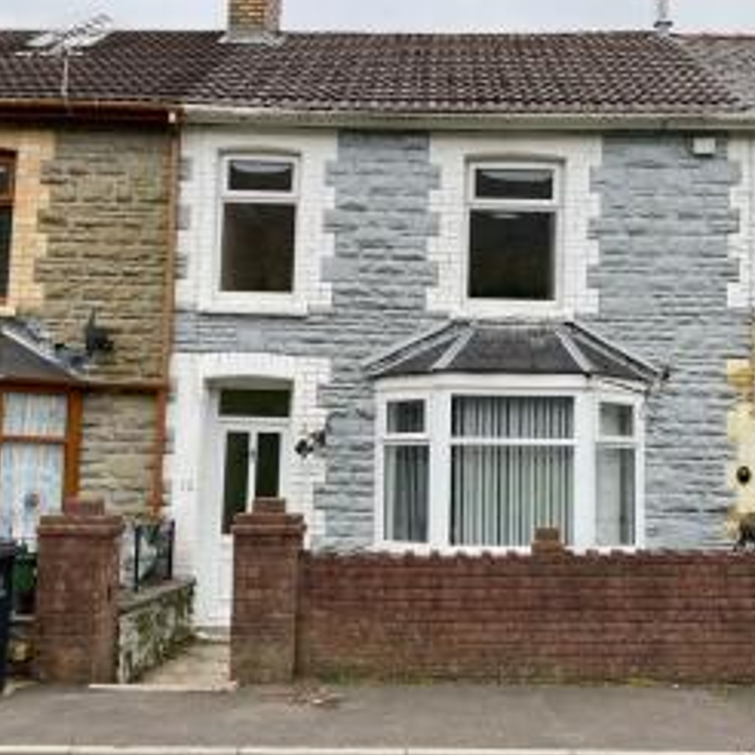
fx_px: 1086
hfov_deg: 38.2
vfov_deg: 38.3
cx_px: 443
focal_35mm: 44
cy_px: 388
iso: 16
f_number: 1.8
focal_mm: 3
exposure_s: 1/400
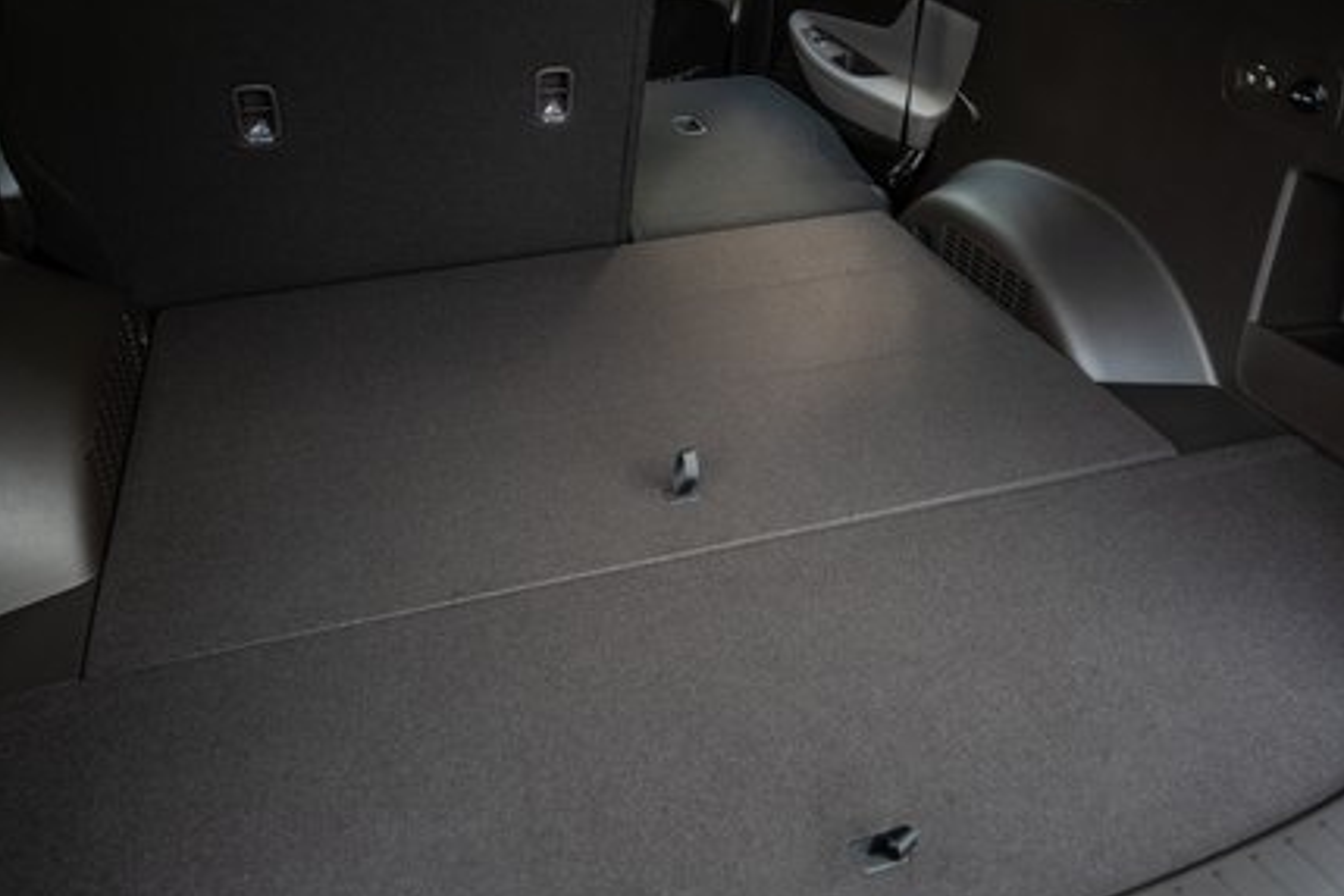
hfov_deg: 65.5
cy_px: 285
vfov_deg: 45.6
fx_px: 1045
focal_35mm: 28
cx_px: 658
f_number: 4.5
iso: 200
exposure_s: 1/20
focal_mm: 20
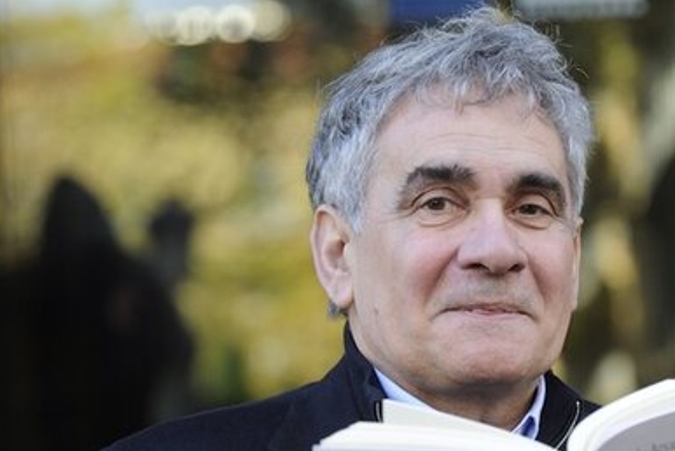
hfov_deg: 11.8
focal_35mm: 174
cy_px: 352
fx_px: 3265
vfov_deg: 7.9
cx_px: 435
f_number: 4.5
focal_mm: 105
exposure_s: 1/250
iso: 800
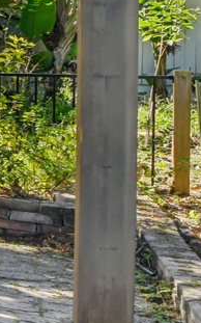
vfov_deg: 21.7
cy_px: 48
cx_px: -850
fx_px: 825
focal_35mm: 94
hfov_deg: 6.0
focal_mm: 14
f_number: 8
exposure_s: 1/125
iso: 400
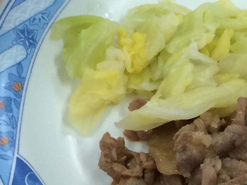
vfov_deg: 9.7
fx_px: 1063
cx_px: 209
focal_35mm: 149
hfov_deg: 13.2
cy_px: 258
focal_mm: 4.12
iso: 50
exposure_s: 1/40
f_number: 2.2
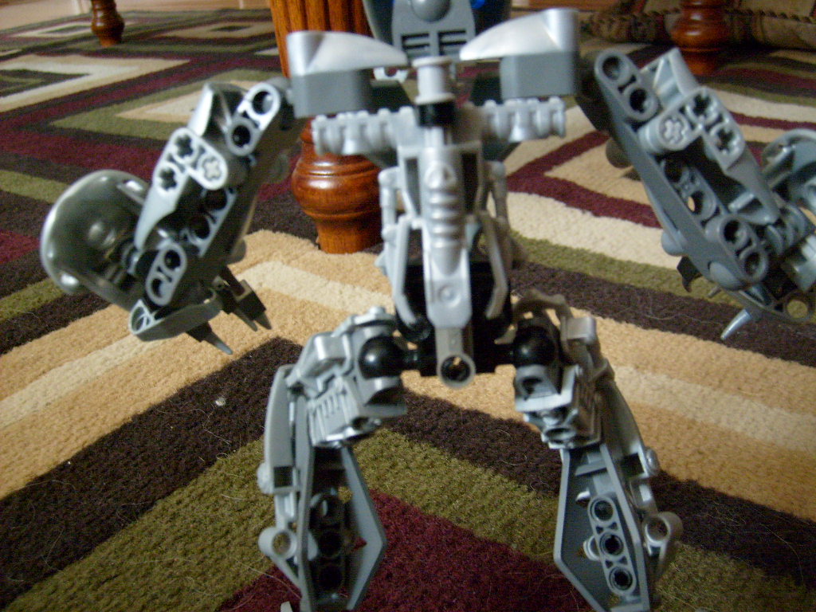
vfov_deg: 40.7
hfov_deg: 52.6
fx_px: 825
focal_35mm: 35
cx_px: 408
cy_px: 306
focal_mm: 5.8
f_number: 2.8
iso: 200
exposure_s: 1/15
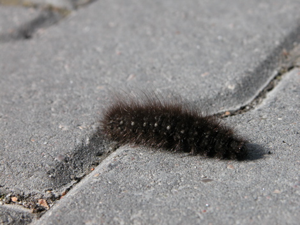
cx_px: 150
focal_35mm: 116
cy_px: 112
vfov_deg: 12.8
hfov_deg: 17.0
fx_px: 1005
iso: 100
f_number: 5.3
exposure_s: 1/516
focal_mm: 29.5
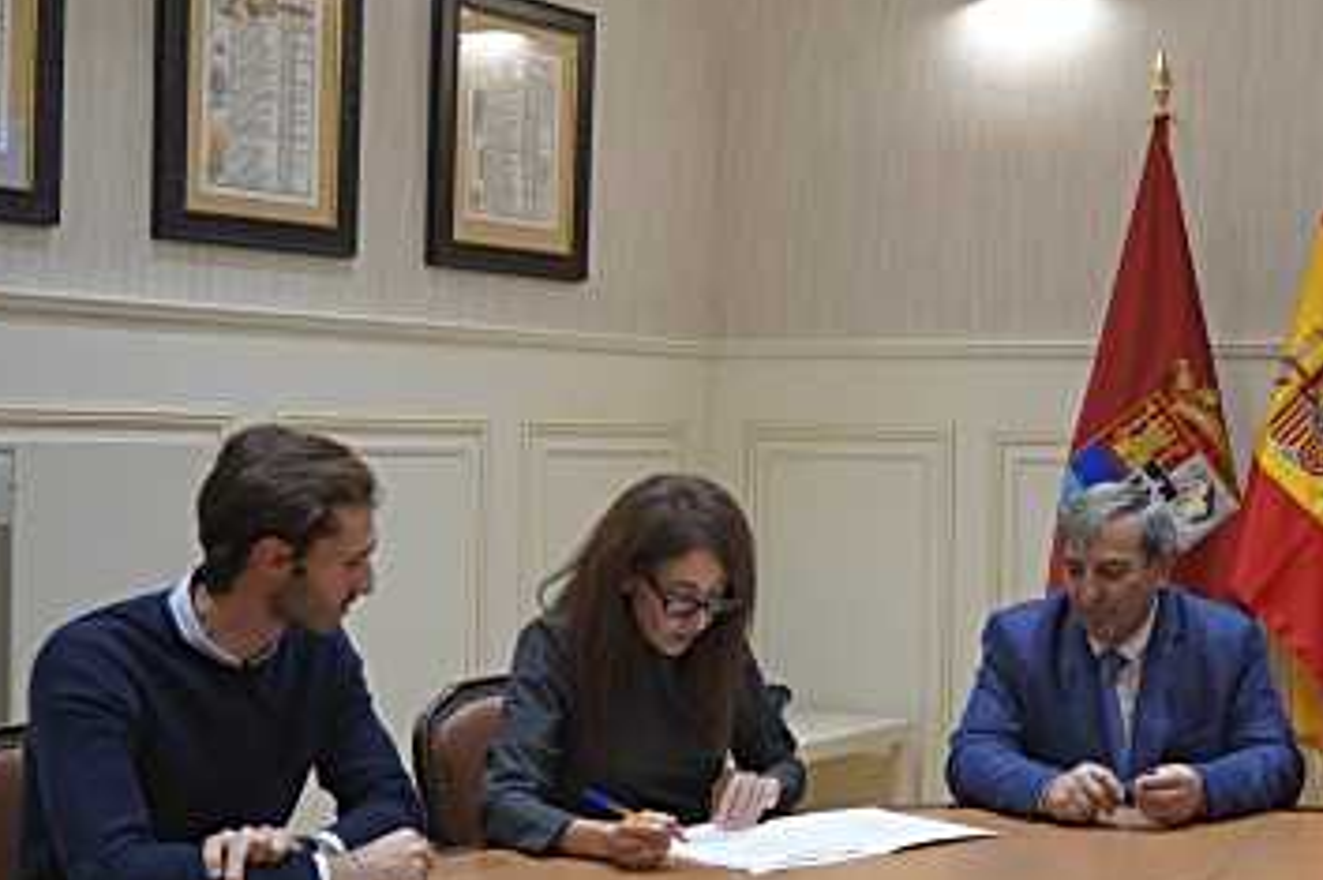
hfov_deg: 33.4
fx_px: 2130
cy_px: 468
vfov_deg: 23.4
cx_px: 1087
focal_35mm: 58
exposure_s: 1/160
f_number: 4
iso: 1250
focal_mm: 32
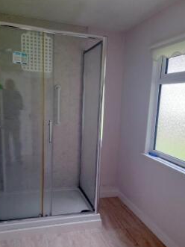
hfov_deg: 42.9
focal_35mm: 33
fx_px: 235
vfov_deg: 55.0
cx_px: 100
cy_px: 146
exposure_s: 1/60
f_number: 2
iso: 40
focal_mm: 4.6
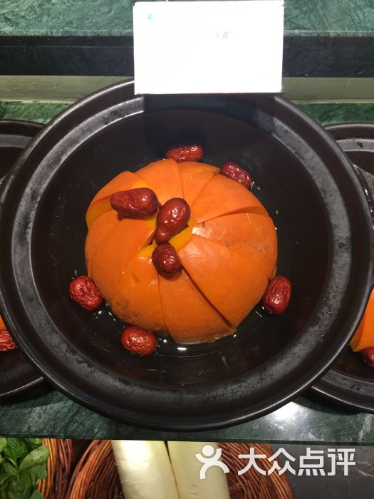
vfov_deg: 61.7
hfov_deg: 48.2
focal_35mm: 29
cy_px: 250
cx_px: 187
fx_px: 418
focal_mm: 4.15
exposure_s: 1/50
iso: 32
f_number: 2.2
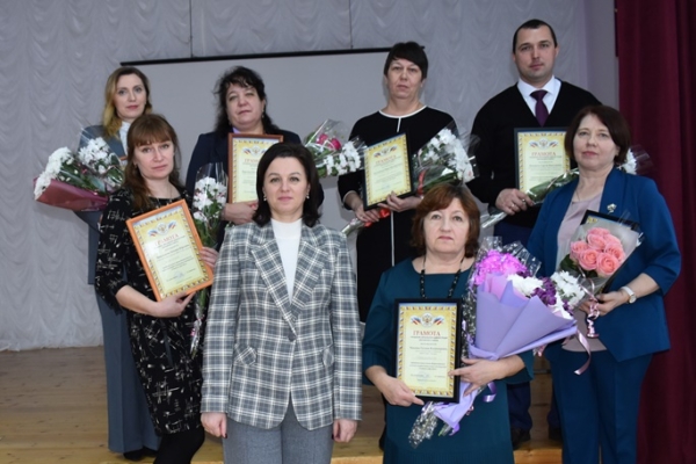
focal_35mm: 30
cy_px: 232
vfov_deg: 43.6
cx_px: 348
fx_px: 580
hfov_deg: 61.9
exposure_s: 1/80
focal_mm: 20
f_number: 4.5
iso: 800
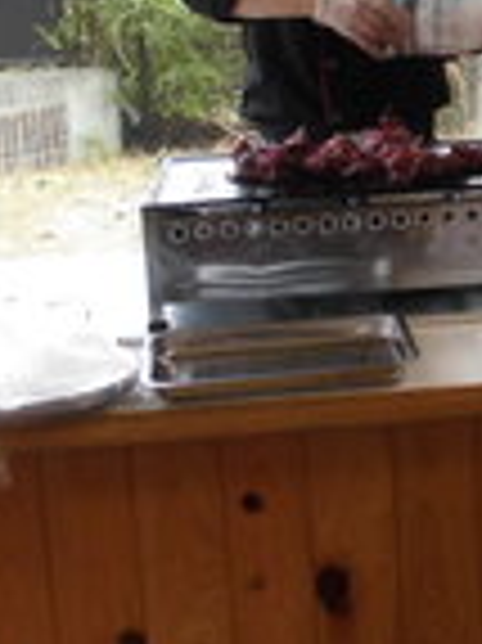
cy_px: 137
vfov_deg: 21.3
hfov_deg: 15.0
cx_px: 725
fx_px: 1692
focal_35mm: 91
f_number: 3.5
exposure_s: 1/60
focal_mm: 4.6
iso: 100
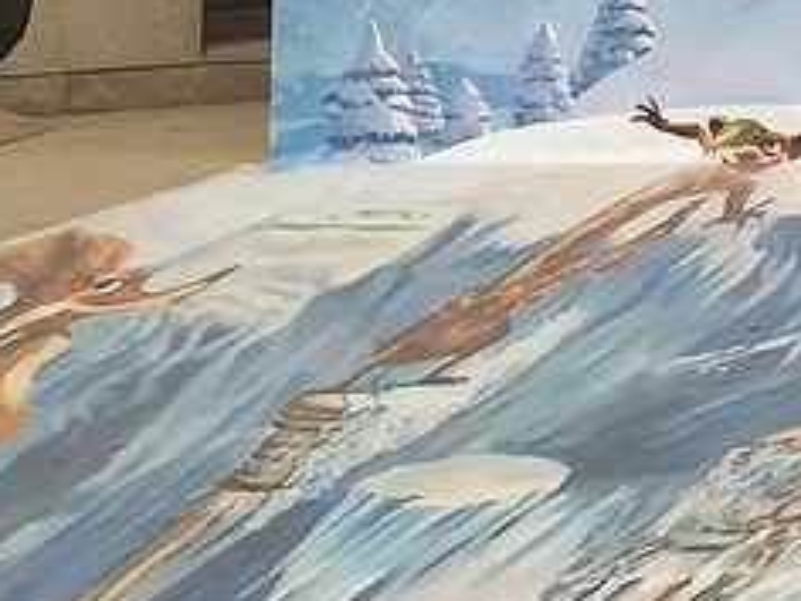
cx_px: 1700
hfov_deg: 11.2
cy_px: -357
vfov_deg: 9.2
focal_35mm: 157
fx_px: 3633
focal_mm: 4.15
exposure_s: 1/638
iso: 32
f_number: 2.2
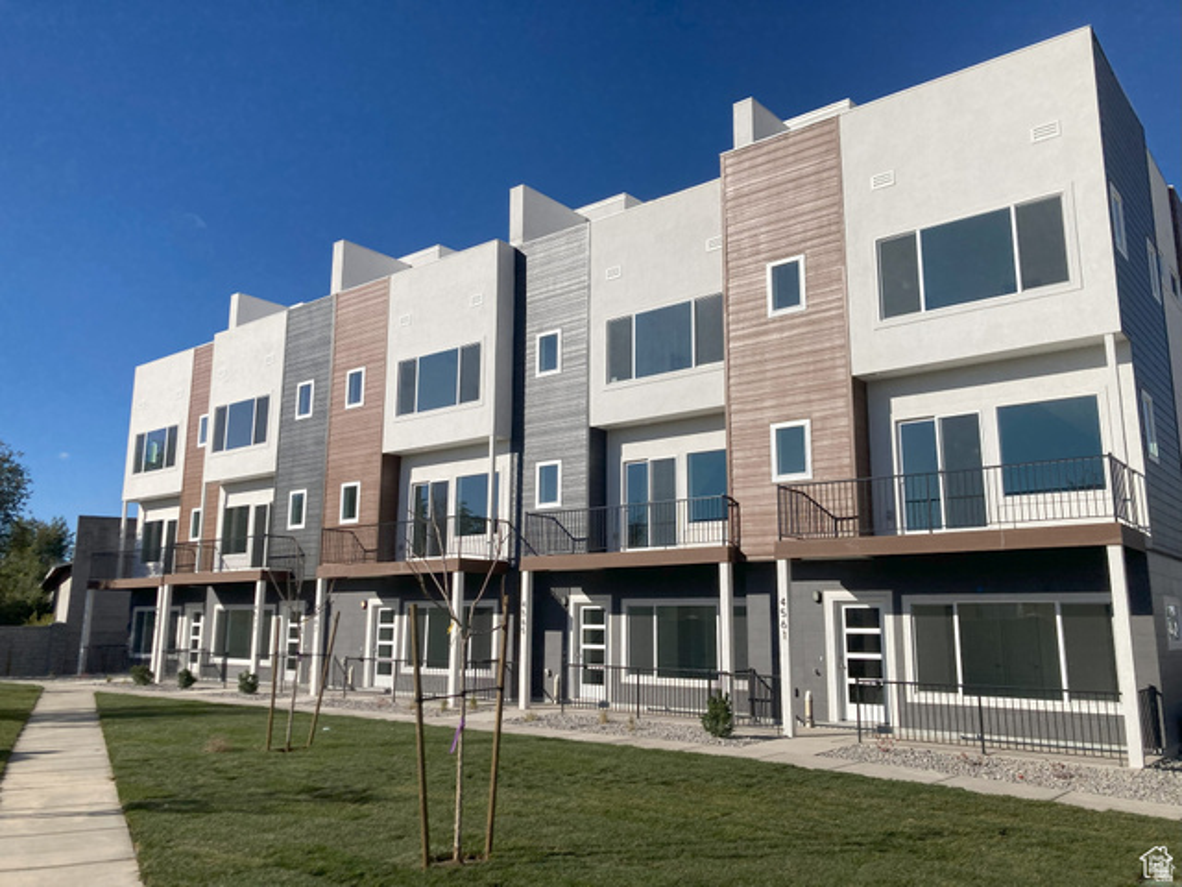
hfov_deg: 63.4
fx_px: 956
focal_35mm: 28
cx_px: 591
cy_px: 444
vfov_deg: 49.7
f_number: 1.8
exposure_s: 1/3745
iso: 20
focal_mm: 3.99
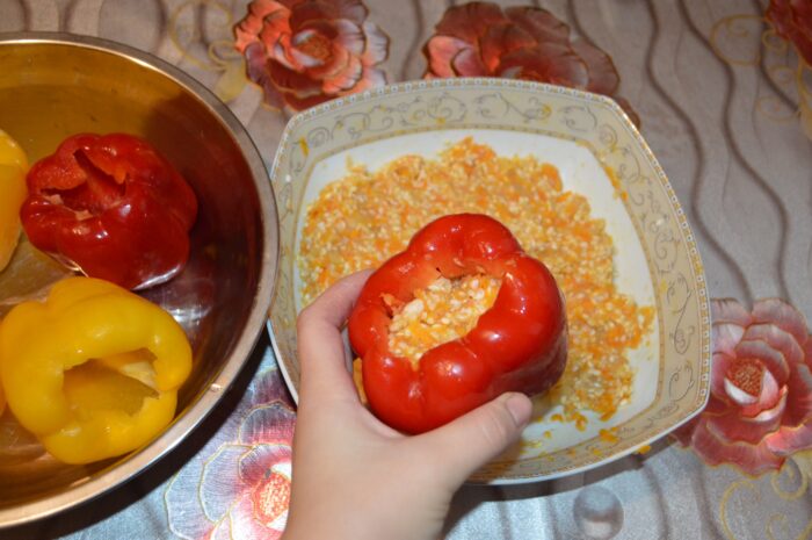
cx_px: 406
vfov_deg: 36.8
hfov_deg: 53.2
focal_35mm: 36
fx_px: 811
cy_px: 270
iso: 1400
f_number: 4
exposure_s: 1/60
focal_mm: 24
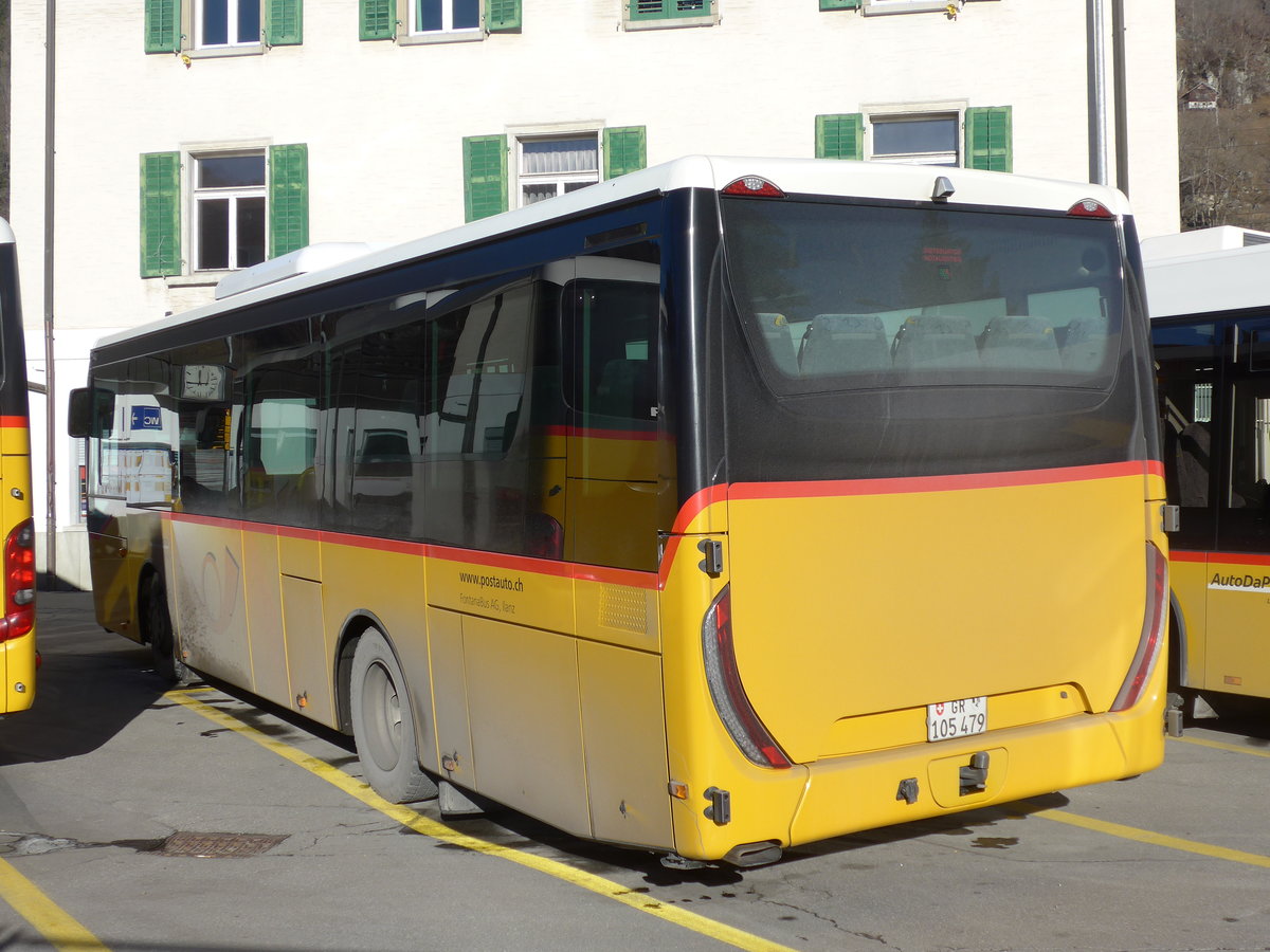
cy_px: 476
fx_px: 1614
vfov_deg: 32.9
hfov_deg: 42.9
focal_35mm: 44
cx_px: 635
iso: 80
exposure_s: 1/2000
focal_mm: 9
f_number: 2.8
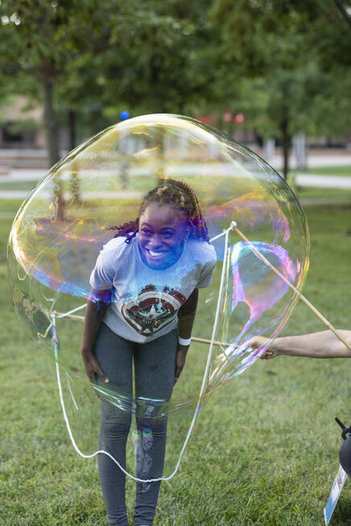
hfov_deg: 13.4
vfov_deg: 20.0
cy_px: 263
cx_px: 176
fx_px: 1492
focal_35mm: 102
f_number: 4
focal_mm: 102
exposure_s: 1/320
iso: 800
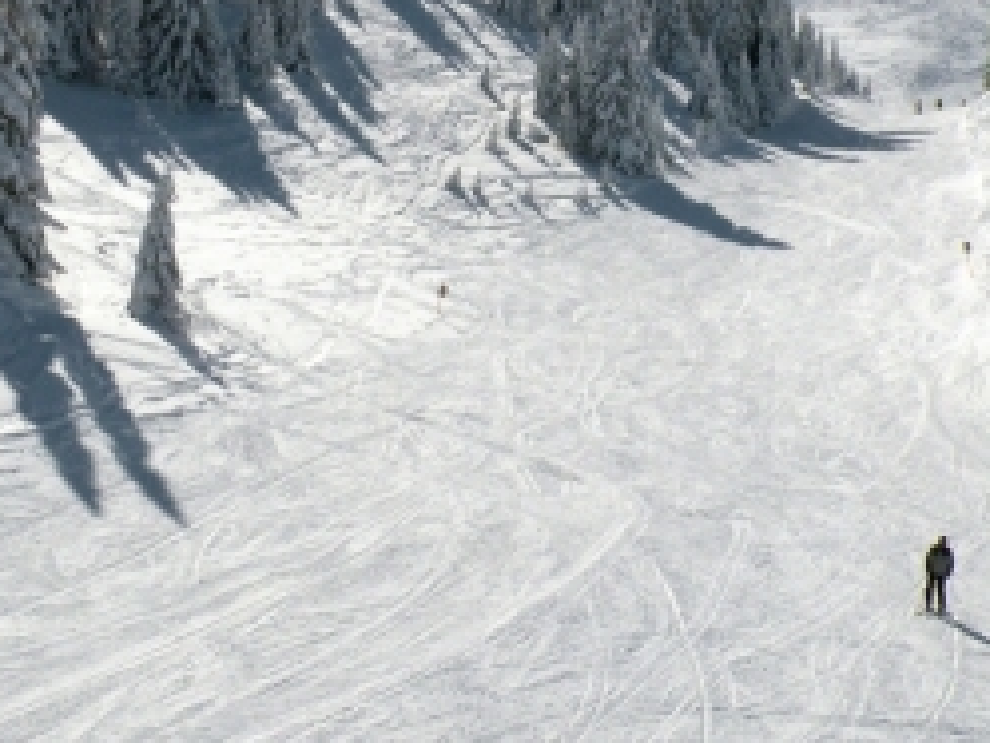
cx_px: 600
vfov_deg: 18.1
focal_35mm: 81
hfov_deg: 24.1
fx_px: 2318
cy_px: 219
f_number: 8
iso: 200
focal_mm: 7.4
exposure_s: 1/1650
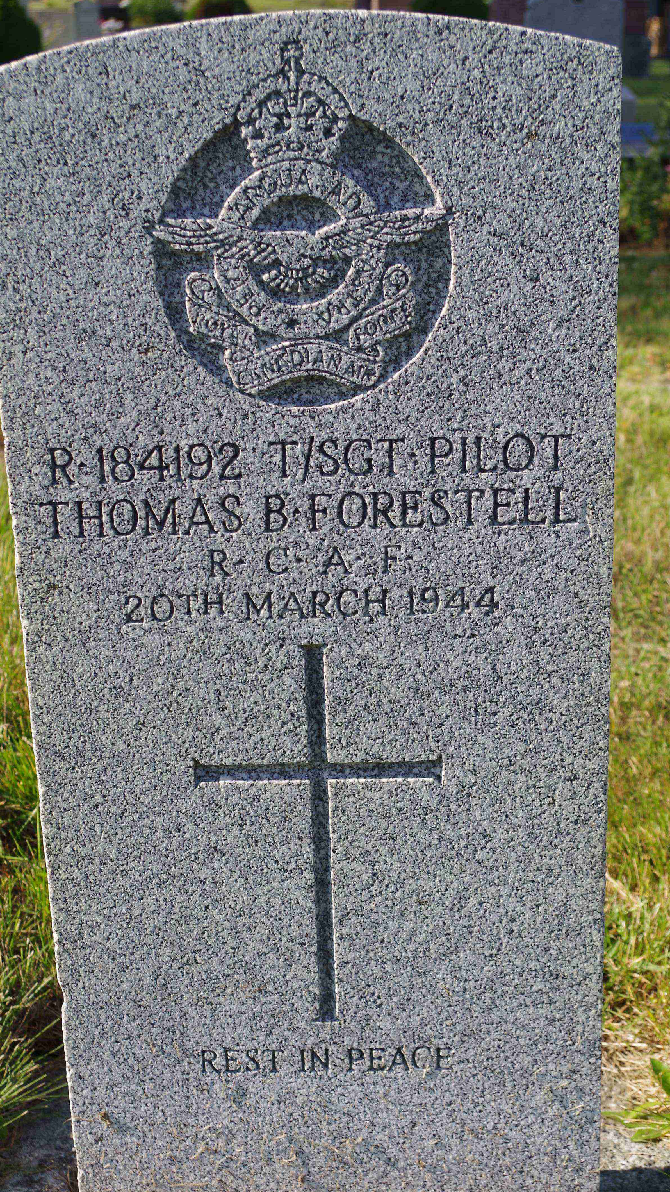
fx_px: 1611
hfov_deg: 23.5
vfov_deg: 40.5
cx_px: 288
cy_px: 654
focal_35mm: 51
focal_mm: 28.13
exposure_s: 1/250
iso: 100
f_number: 5.6
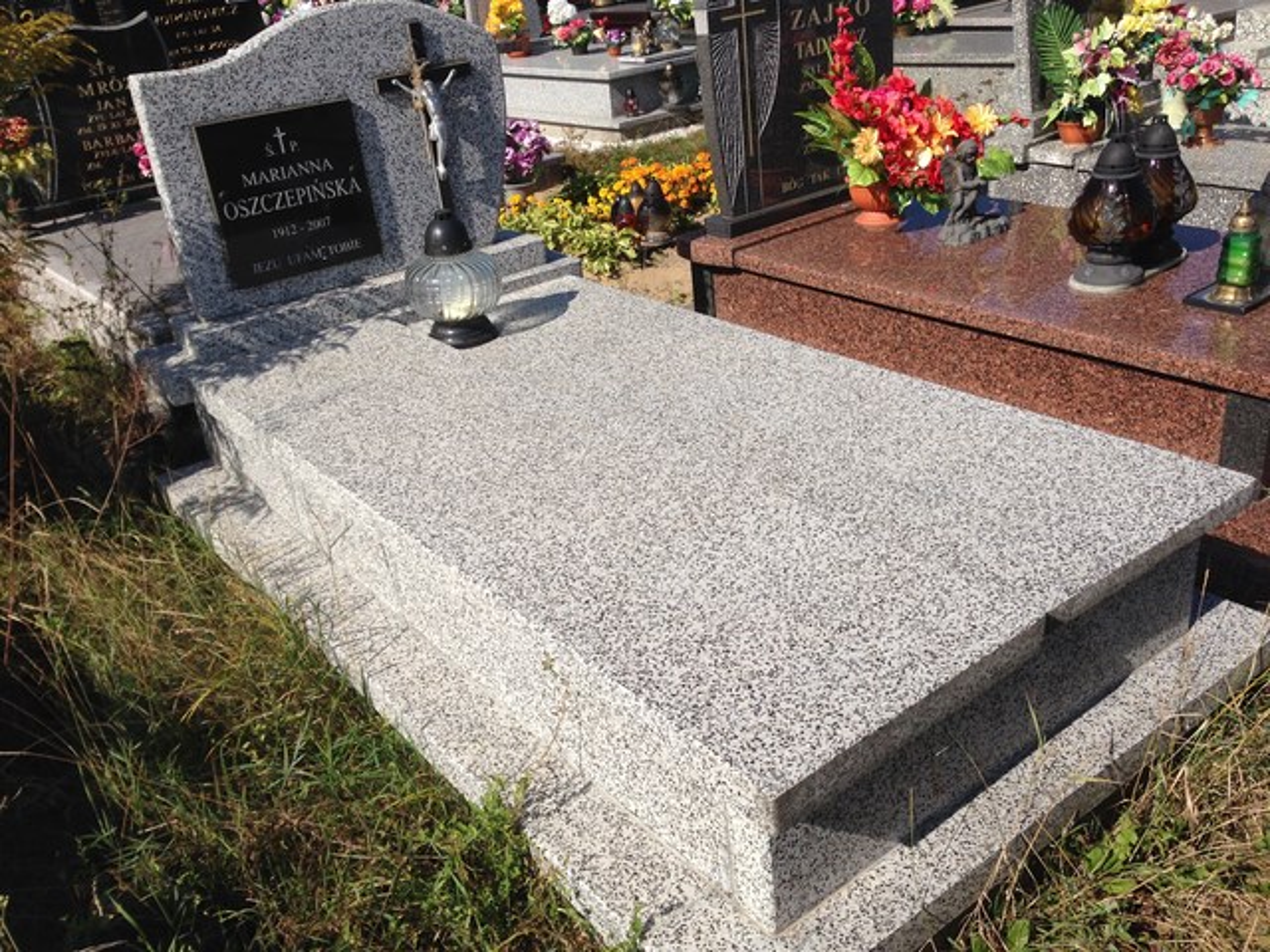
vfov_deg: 42.9
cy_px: 476
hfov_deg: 55.4
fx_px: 1211
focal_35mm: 33
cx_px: 635
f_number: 2.4
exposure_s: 1/2358
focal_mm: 4.12
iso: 50
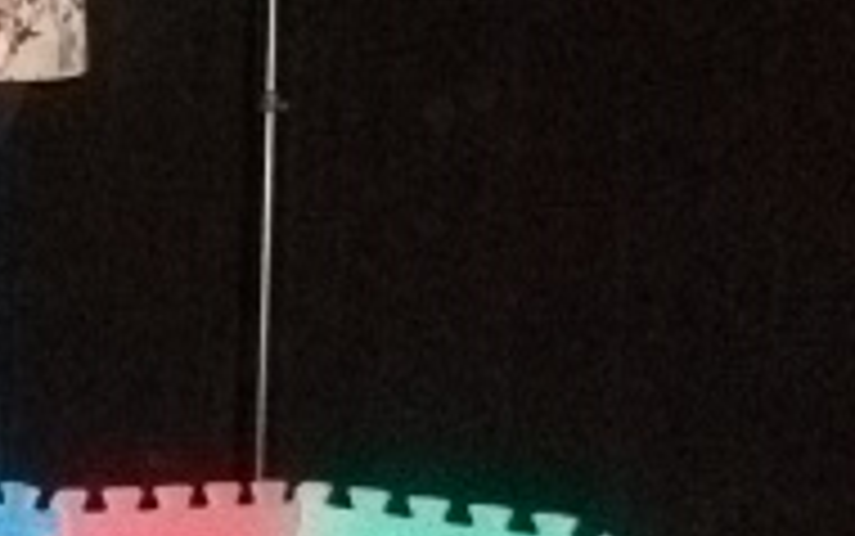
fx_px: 2658
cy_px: -5
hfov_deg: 16.6
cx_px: -432
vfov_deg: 11.4
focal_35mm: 114
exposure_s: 1/512
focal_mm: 5.7
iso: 800
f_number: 2.9
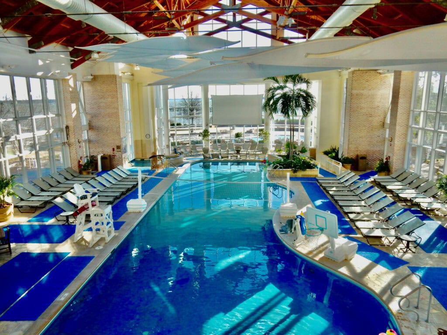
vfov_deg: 54.9
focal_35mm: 25
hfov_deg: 69.4
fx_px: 323
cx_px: 224
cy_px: 168
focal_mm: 4.5
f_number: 3.7
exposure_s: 1/320
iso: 125
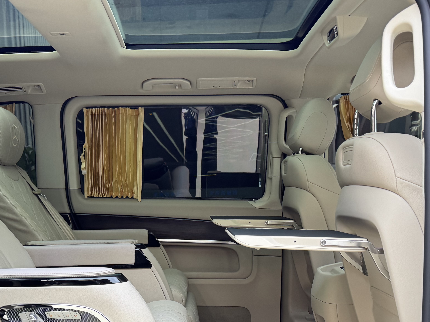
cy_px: 277
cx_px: 176
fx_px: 547
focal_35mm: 44
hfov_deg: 42.8
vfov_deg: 31.6
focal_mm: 6.76
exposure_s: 1/50
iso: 160
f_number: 1.78
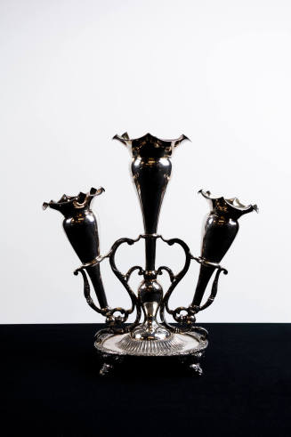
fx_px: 655
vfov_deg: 36.9
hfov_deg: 25.0
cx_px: 146
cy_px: 218
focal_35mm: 54
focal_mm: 20.19
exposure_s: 1/50
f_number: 4.5
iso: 200
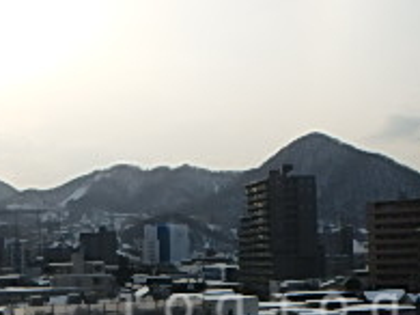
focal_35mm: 69
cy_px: 309
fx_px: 837
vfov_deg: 20.7
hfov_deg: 28.1
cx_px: 263
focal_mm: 3.7
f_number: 6
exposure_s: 1/800
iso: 125
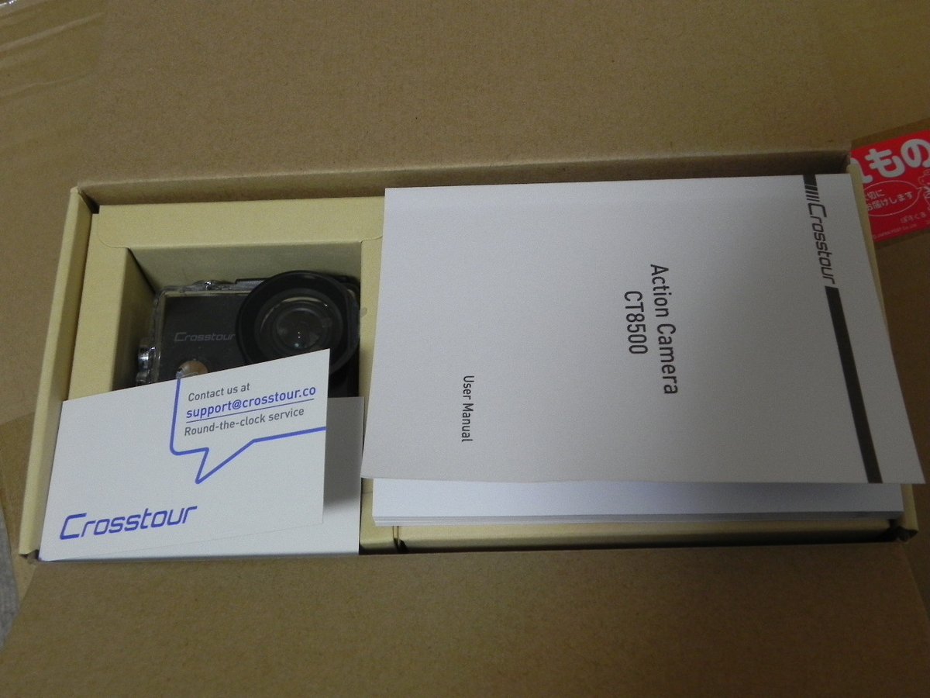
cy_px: 349
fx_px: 1102
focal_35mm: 41
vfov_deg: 35.1
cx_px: 465
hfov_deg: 45.8
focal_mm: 7.3
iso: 240
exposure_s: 1/30
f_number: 3.2
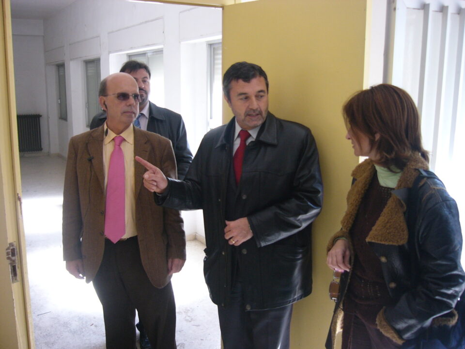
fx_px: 470
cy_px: 174
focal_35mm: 35
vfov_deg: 40.7
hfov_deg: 52.6
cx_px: 232
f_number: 2.8
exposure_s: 1/50
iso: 100
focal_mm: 5.8
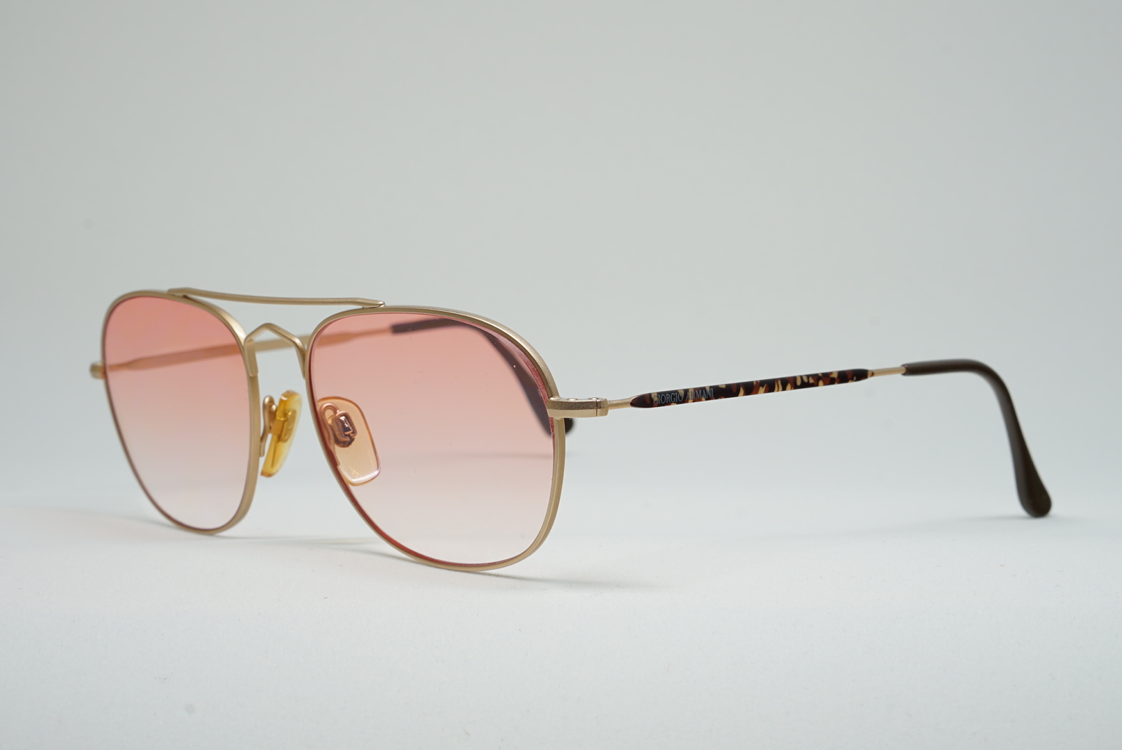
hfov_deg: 27.0
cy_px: 375
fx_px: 2339
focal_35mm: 75
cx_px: 561
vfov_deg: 18.2
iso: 100
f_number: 11
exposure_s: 1/2
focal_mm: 50
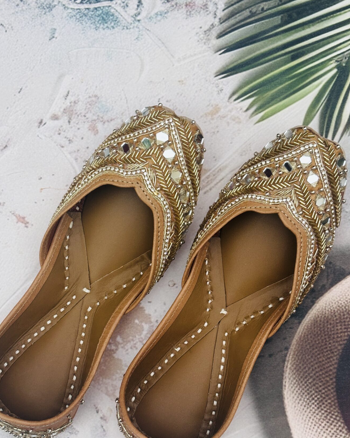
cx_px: 165
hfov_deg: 25.0
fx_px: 790
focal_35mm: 61
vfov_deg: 30.9
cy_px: 259
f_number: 1.6
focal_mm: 5.96
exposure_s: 1/33
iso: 125
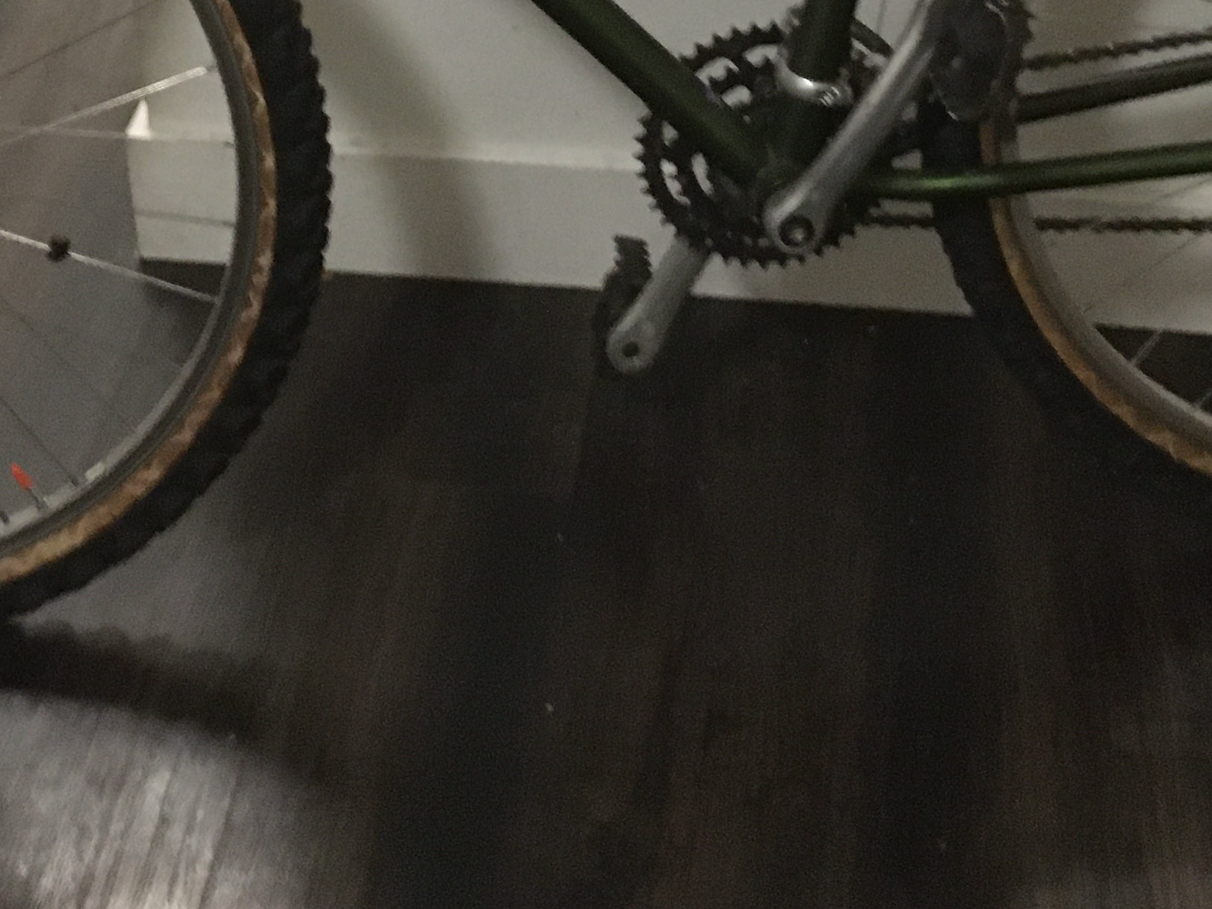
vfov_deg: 19.6
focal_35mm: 71
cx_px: 498
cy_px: -141
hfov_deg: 27.4
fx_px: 2486
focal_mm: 4.15
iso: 320
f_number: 2.2
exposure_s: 1/15
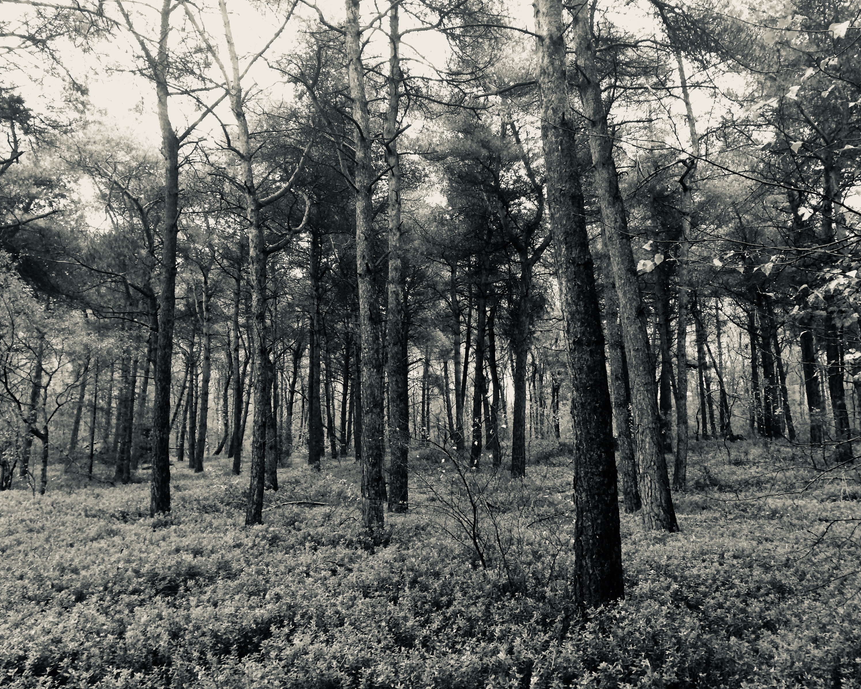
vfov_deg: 47.1
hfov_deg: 57.1
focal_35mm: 31
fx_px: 790
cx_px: 452
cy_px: 352
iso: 50
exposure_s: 1/33
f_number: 2.2
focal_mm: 4.15
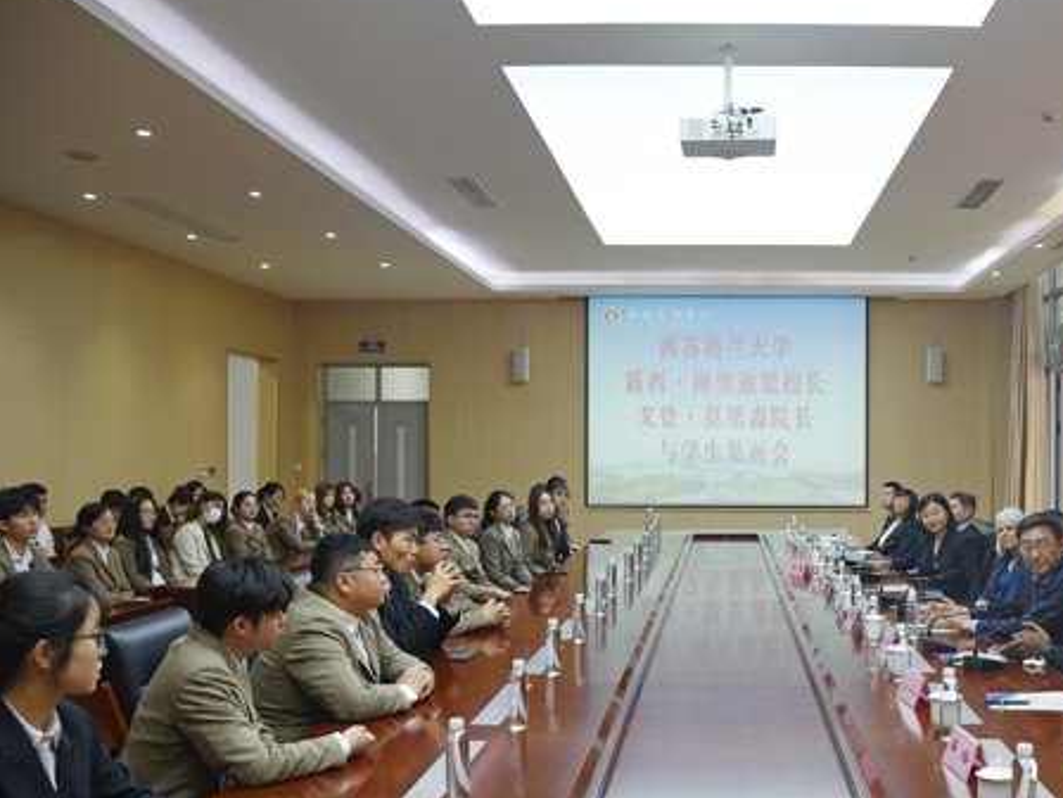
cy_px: 464
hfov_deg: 51.4
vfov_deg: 40.6
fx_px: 1075
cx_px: 728
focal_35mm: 35
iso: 110
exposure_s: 1/25
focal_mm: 24
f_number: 4
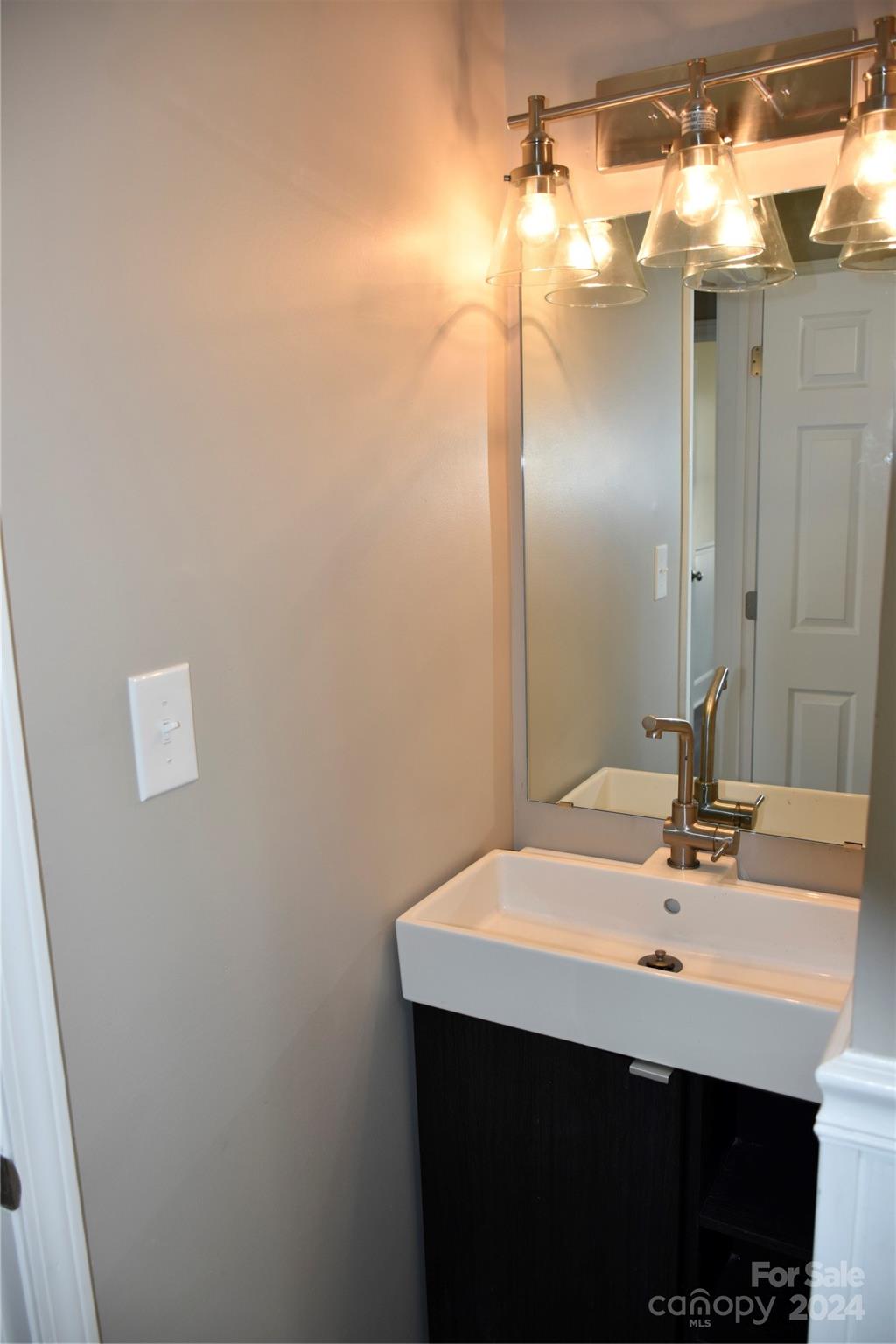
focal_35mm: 27
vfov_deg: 67.4
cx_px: 448
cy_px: 672
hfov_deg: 47.9
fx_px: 1008
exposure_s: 1/125
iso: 320
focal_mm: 18
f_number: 3.5
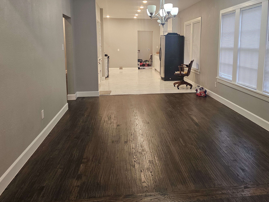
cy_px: 80
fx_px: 241
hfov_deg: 58.2
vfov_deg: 45.2
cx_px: 152
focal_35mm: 31
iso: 320
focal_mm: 6.3
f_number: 1.7
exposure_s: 1/120
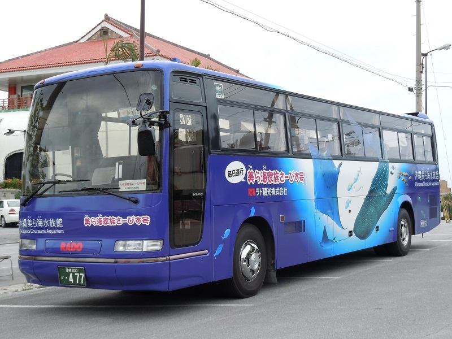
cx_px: 226
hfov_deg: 35.5
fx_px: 705
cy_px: 170
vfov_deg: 27.0
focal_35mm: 54
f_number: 4.9
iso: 100
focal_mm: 9.6
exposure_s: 1/320
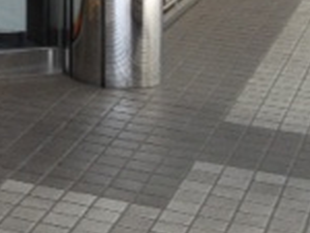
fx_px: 1336
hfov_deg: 12.3
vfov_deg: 9.4
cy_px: -225
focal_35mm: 149
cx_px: -211
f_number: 2.4
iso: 64
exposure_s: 1/40
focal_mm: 4.28
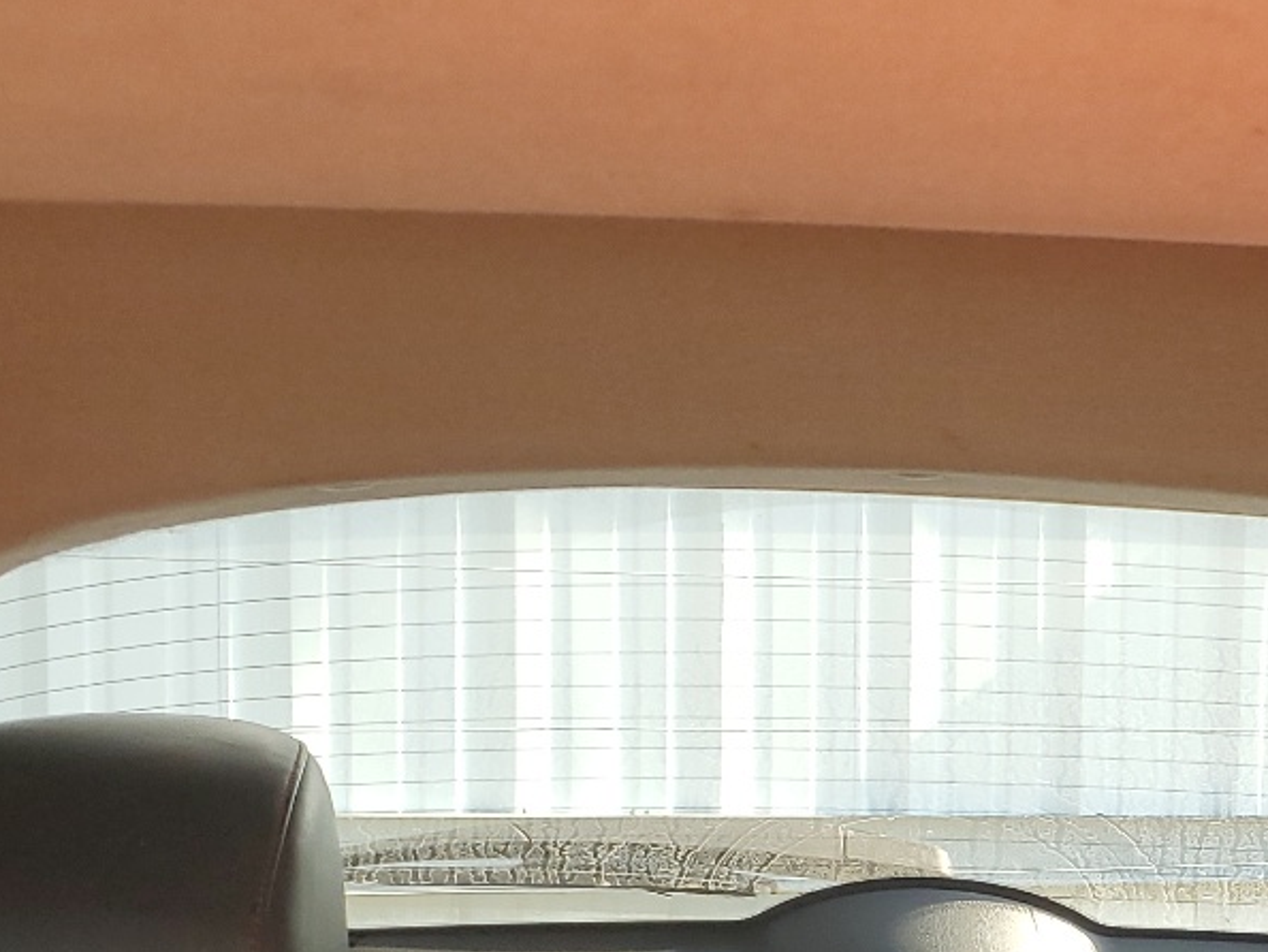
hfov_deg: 26.5
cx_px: 1217
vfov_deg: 20.1
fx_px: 2565
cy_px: 1027
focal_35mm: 70
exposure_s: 1/120
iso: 63
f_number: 1.5
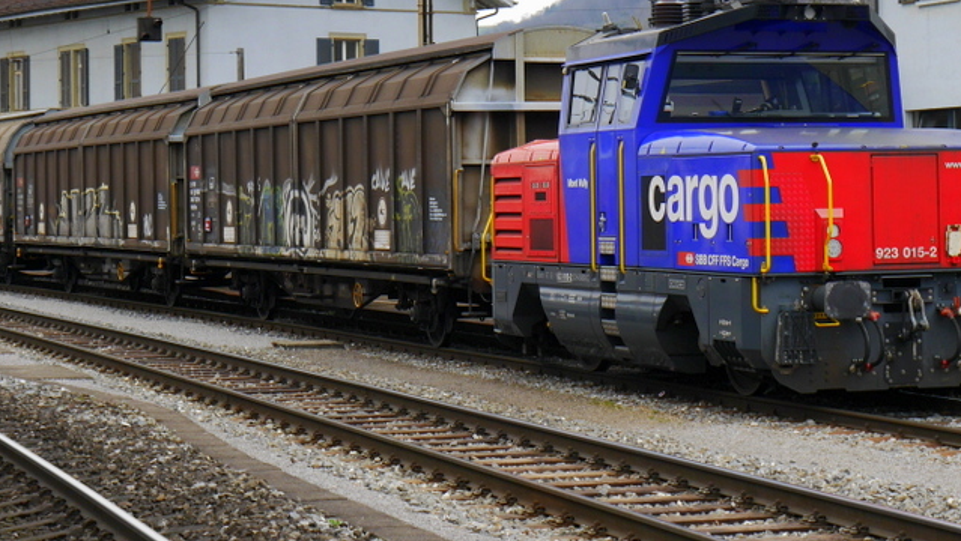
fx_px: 2677
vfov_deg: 11.5
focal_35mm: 105
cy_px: 159
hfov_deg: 20.4
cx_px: 511
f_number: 6.3
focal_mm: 28
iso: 160
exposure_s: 1/125
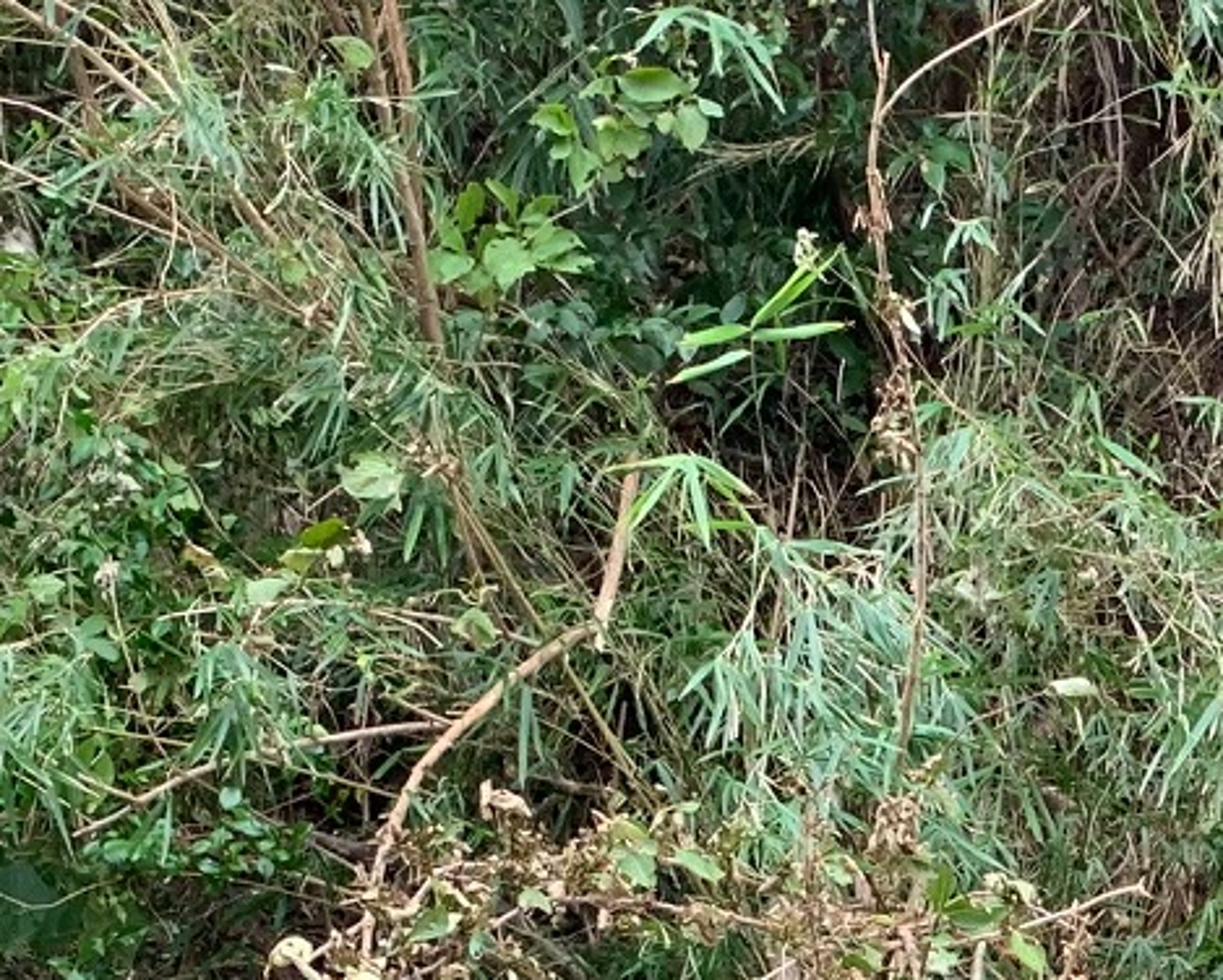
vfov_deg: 13.7
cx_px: 1458
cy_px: 1233
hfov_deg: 16.9
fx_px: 3949
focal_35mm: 109
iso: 32
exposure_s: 1/122
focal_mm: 4.25
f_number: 1.8
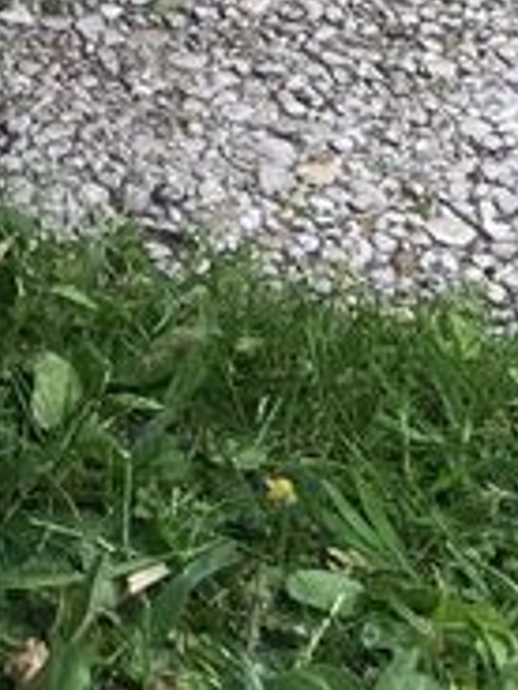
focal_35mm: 202
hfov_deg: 7.2
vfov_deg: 7.9
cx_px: -285
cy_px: -1642
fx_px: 4030
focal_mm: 4.15
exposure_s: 1/101
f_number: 2.2
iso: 25
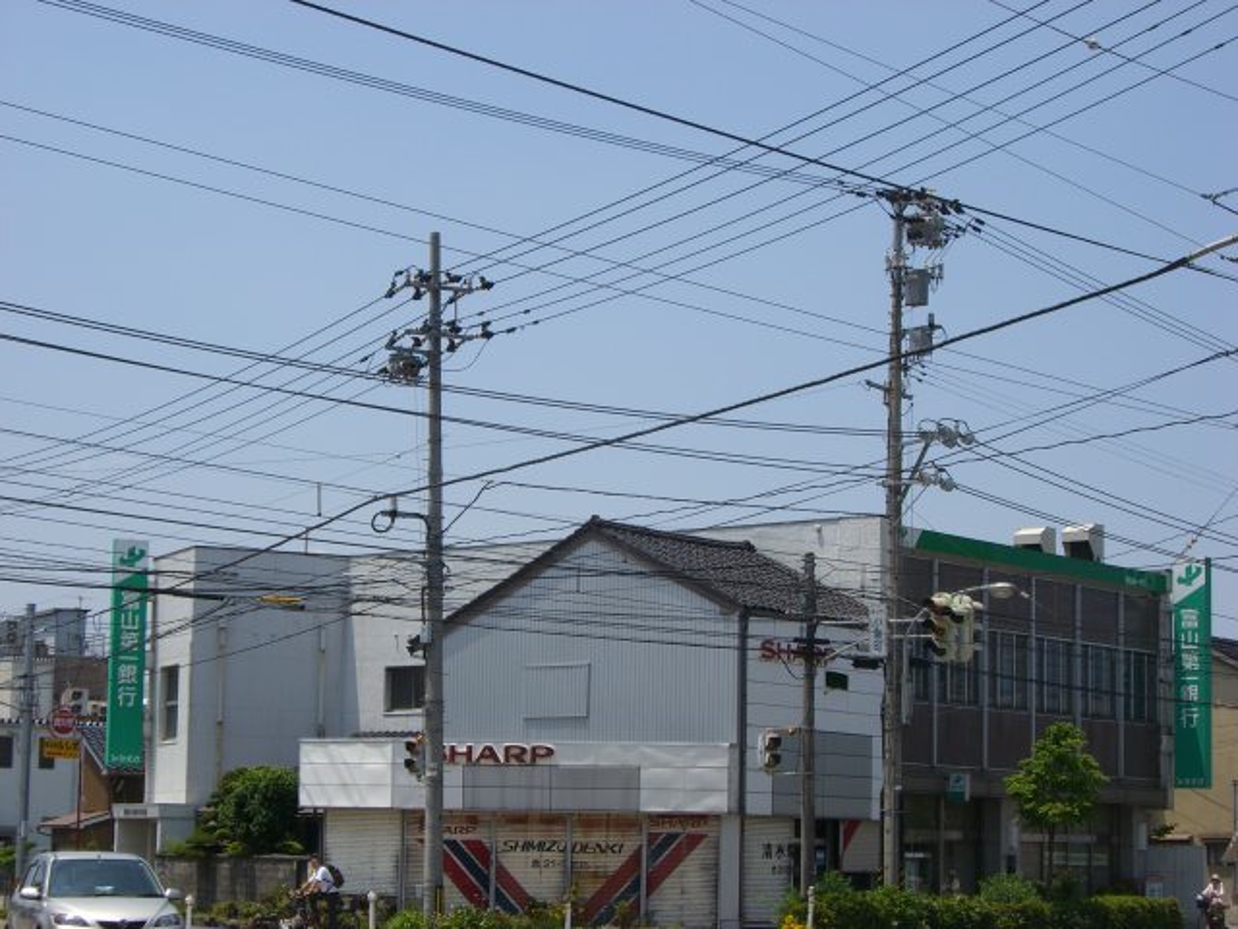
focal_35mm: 79
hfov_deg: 24.7
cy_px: 464
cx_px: 619
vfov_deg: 18.7
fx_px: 2825
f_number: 6.5
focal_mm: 12.8
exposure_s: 1/400
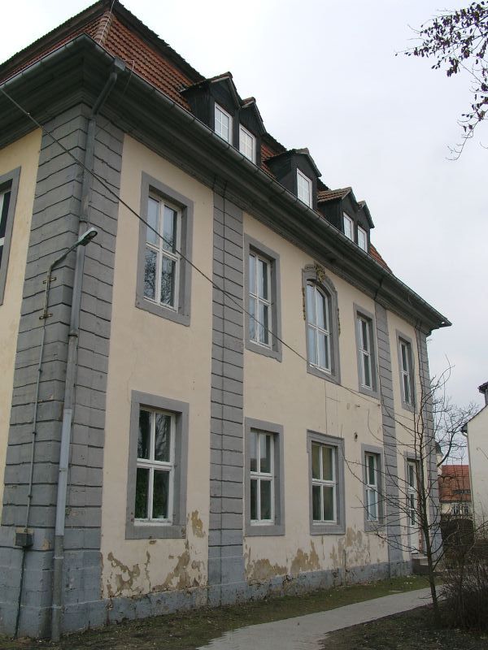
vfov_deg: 54.0
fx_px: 639
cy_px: 325
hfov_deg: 41.8
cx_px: 244
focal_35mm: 34
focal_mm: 7.13
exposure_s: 1/312
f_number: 4
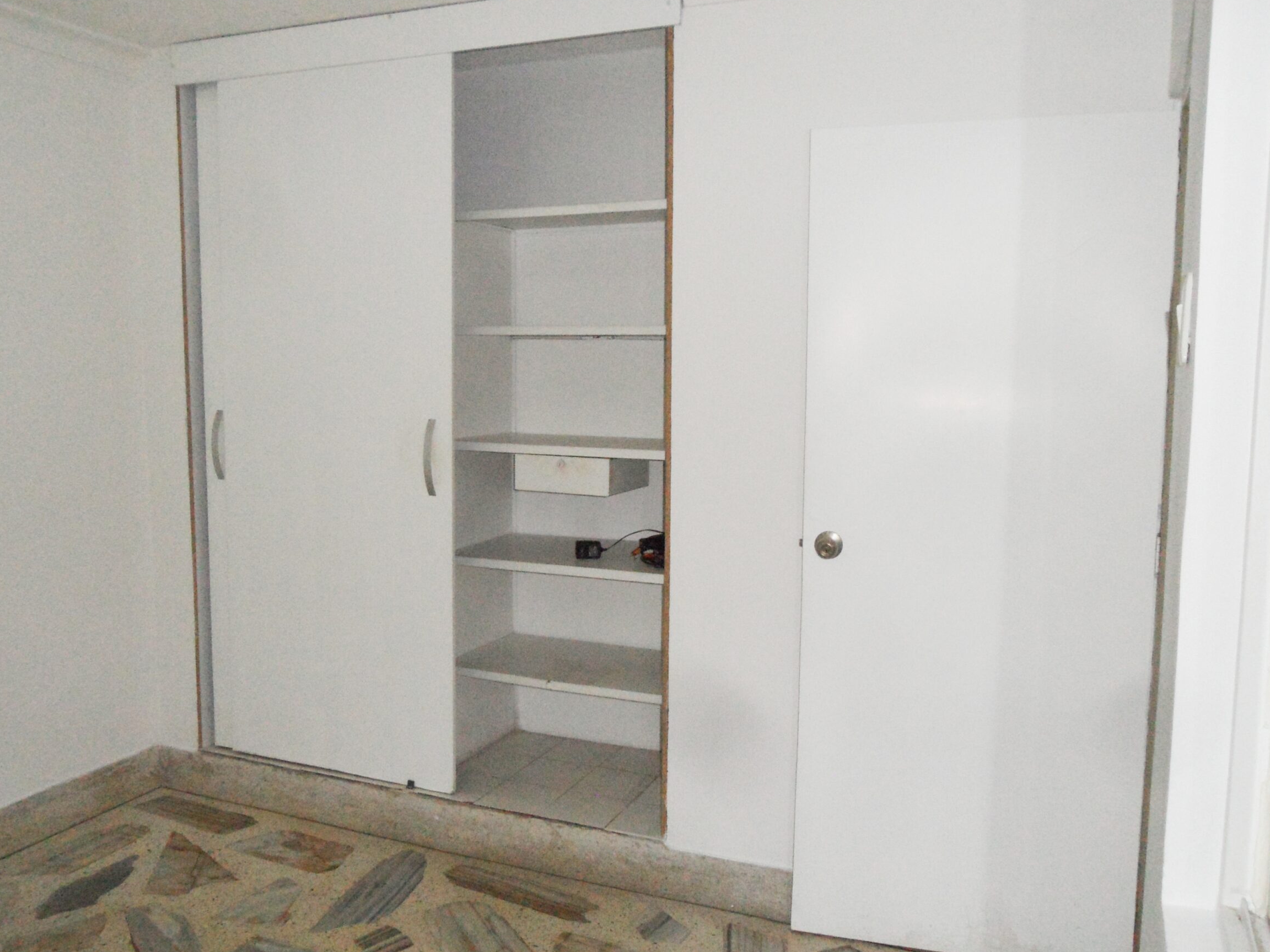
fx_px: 1101
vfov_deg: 46.8
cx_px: 607
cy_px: 468
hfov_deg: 59.9
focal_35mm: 30
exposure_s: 1/45
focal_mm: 4.9
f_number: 3.5
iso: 400
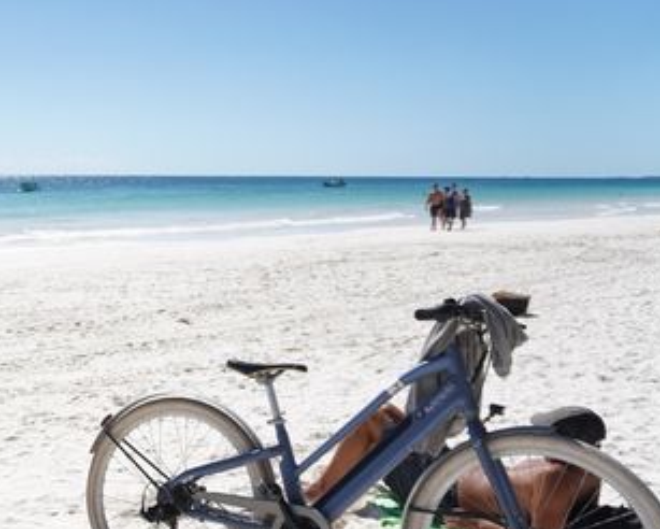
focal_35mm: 47
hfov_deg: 36.4
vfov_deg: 31.9
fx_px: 919
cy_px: 351
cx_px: 34
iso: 250
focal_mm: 16
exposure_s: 1/4000
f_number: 3.5
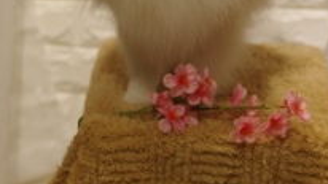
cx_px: 174
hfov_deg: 12.9
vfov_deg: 7.2
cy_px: -68
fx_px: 1453
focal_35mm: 167
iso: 250
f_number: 3.5
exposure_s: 1/160
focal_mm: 55
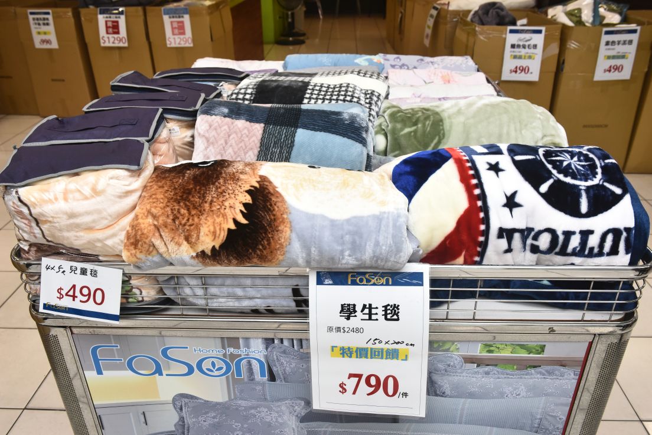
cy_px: 218
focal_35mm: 29
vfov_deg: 45.0
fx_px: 525
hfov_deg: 63.6
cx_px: 326
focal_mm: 29
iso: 1100
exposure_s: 1/60
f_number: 8
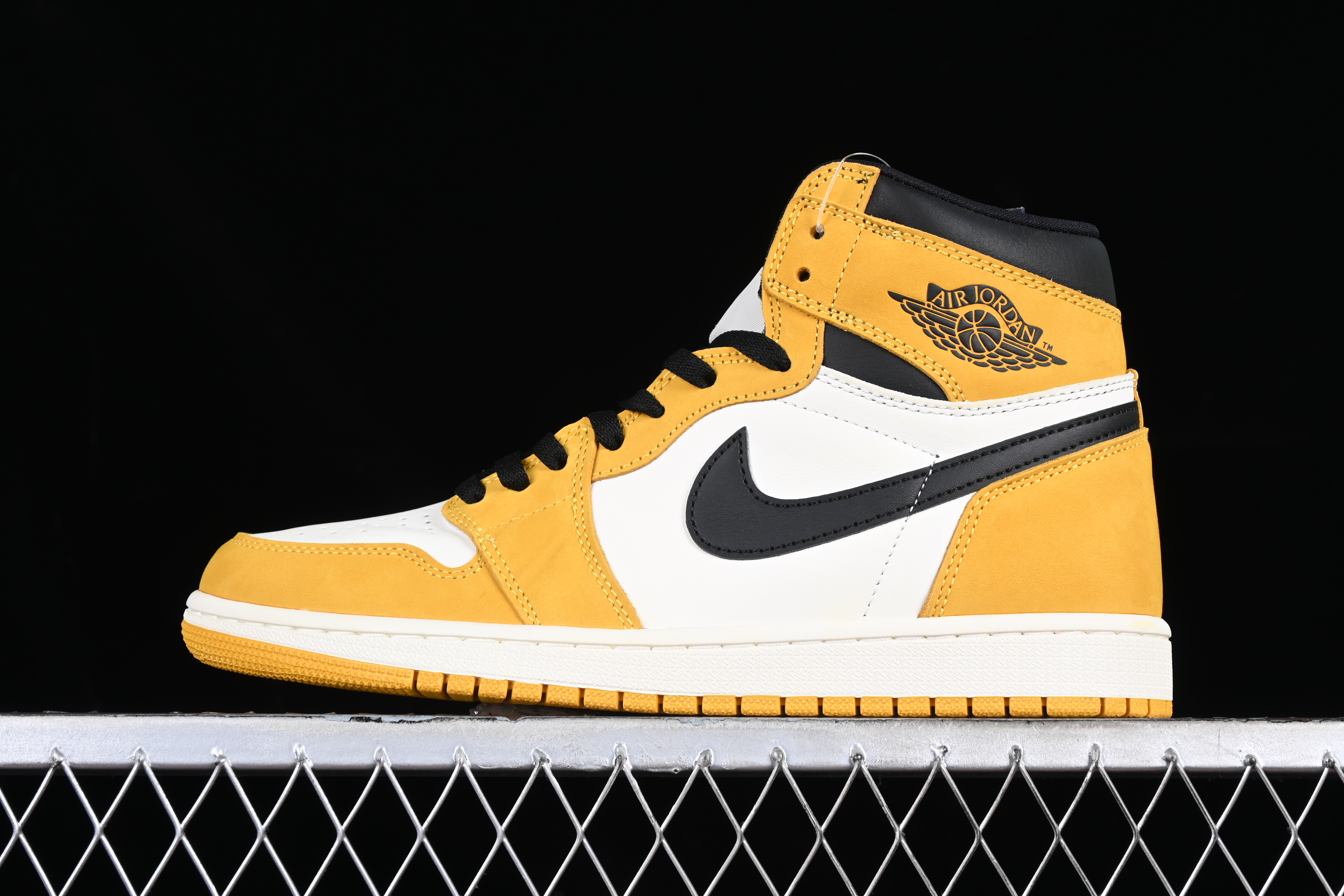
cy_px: 448
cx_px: 672
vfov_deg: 18.2
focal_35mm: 75
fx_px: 2800
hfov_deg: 27.0
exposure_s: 1/80
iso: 160
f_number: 7.1
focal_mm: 50
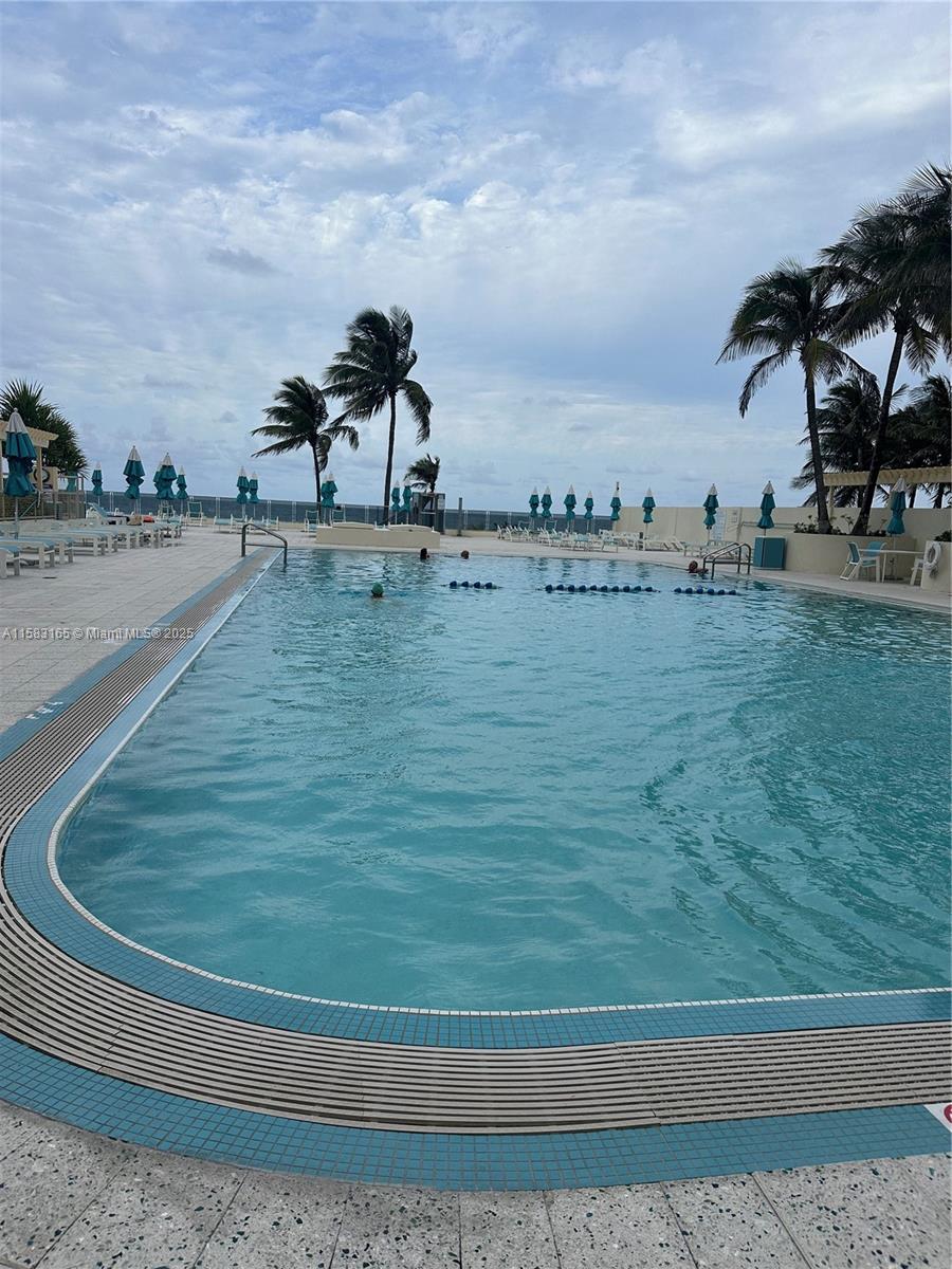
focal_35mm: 24
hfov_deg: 56.8
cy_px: 634
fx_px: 880
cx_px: 476
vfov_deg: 71.6
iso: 80
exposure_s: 1/3356
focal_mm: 6.86
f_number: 1.78
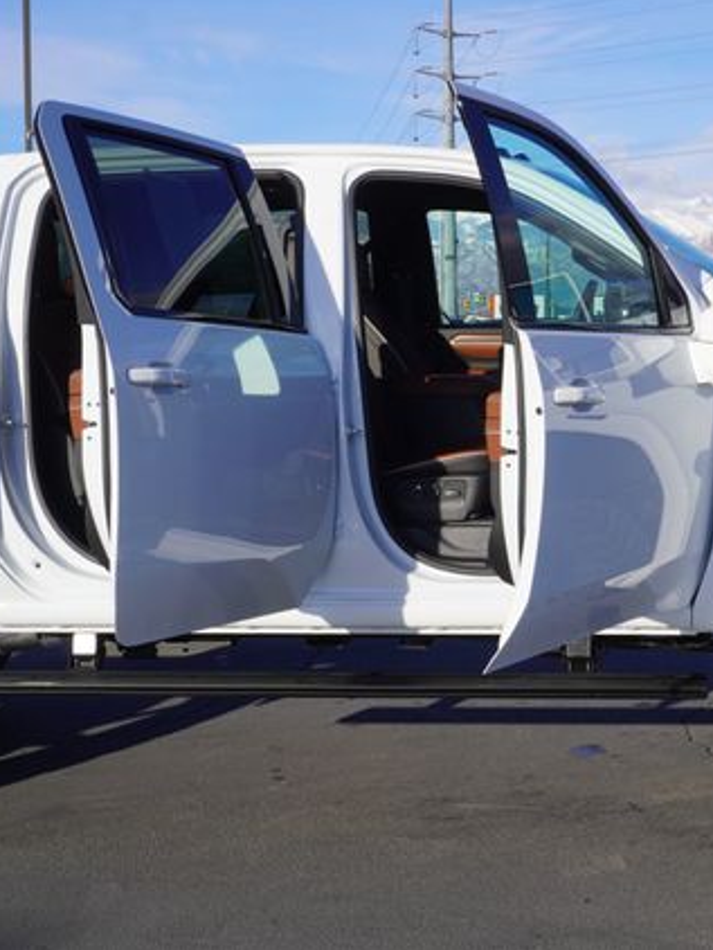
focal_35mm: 55
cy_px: 473
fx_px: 1502
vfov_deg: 35.1
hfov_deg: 26.2
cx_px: 569
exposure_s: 1/160
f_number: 11
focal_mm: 25
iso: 100
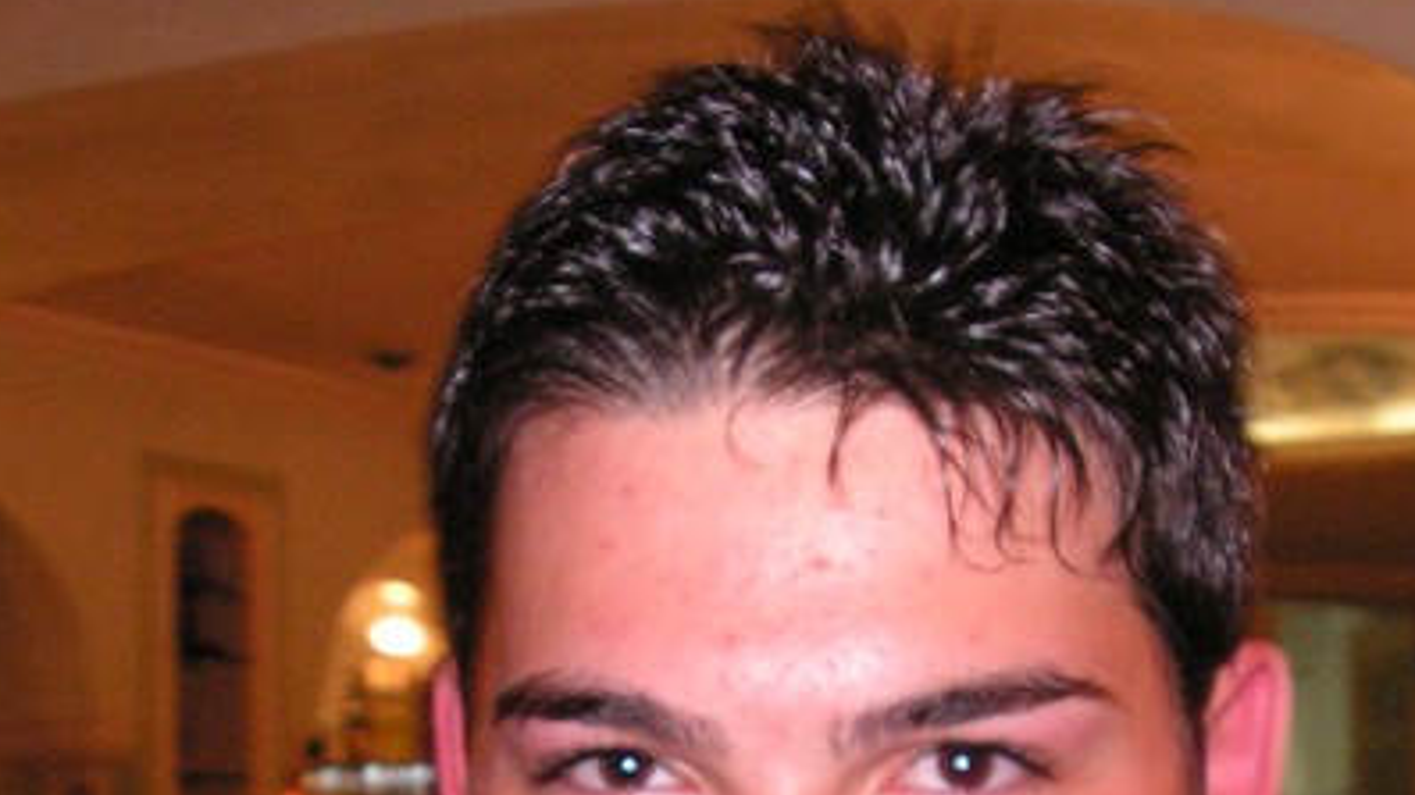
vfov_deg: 14.7
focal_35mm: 79
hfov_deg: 26.9
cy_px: 991
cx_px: 684
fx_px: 2963
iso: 200
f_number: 3.2
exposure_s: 1/40
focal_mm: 6
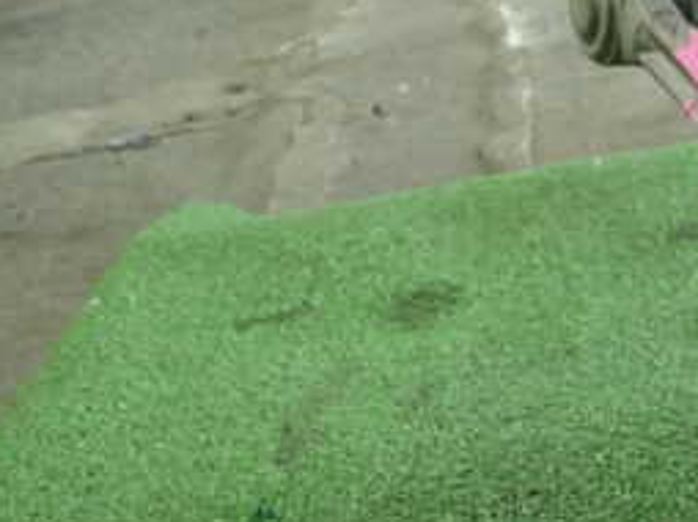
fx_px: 1430
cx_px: 797
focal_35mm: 71
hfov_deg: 25.2
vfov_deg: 20.0
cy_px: 541
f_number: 2.3
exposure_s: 1/30
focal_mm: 5.4
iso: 250
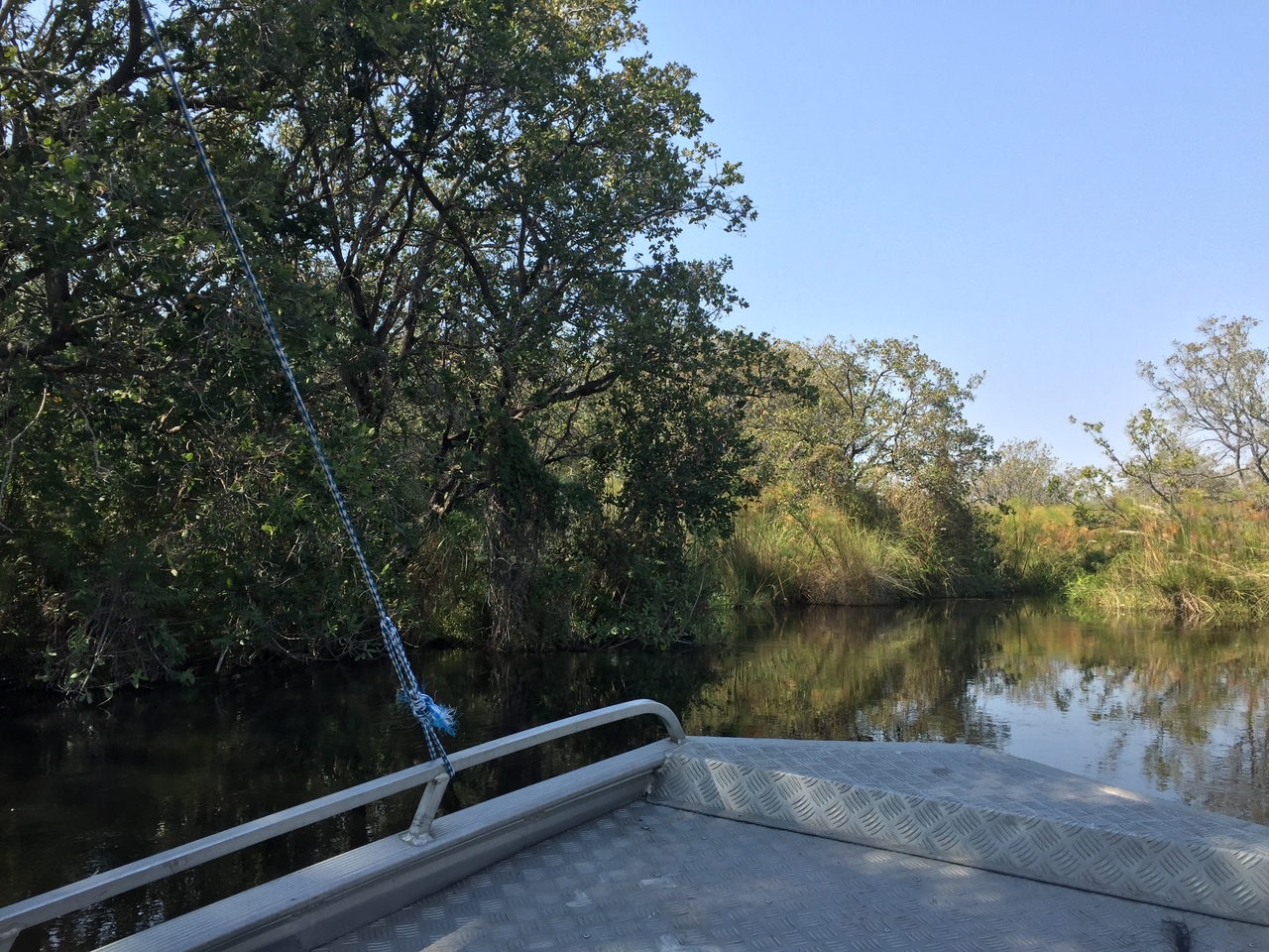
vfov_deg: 48.2
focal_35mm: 29
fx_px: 1063
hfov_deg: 61.7
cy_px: 476
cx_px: 634
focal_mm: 4.15
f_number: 2.2
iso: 32
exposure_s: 1/842
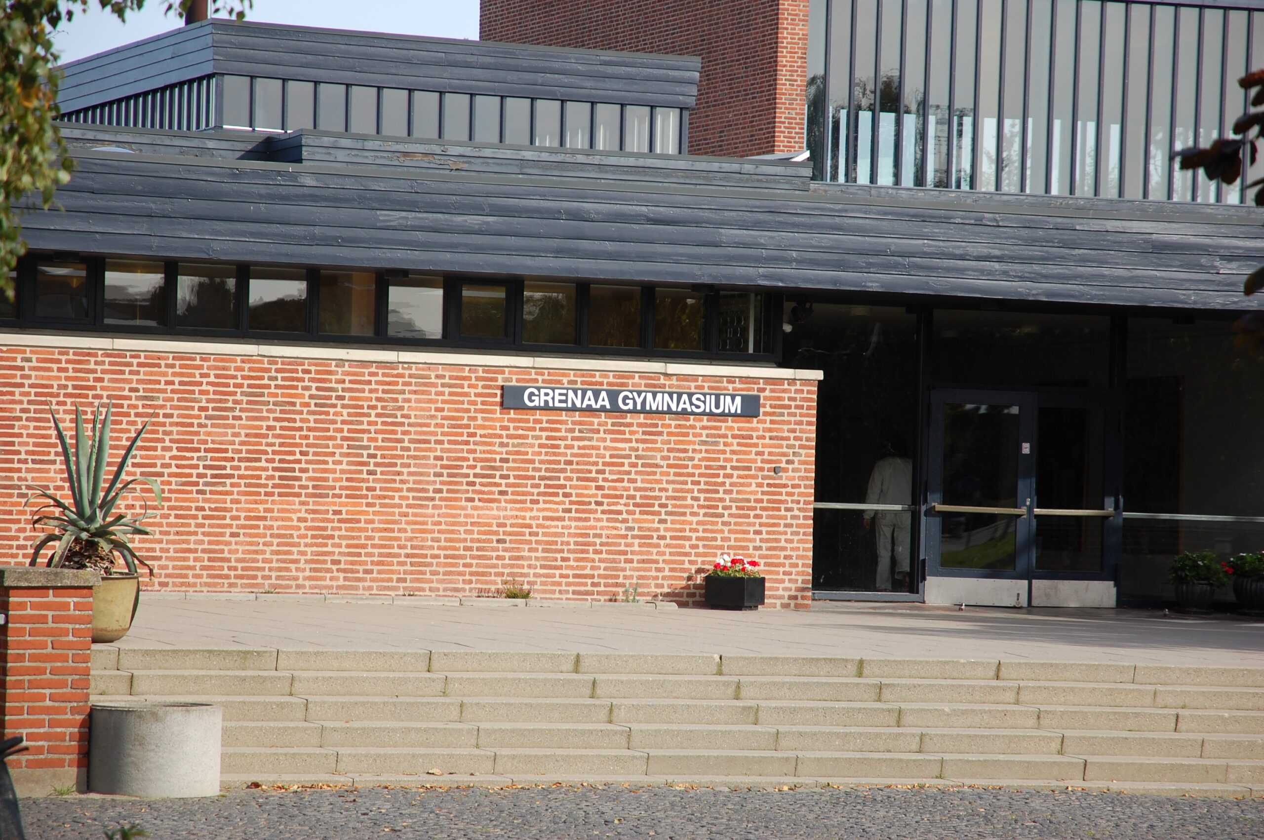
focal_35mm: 128
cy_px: 420
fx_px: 4473
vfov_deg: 10.7
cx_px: 632
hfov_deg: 16.1
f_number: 5.6
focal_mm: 85
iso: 220
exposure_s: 1/500
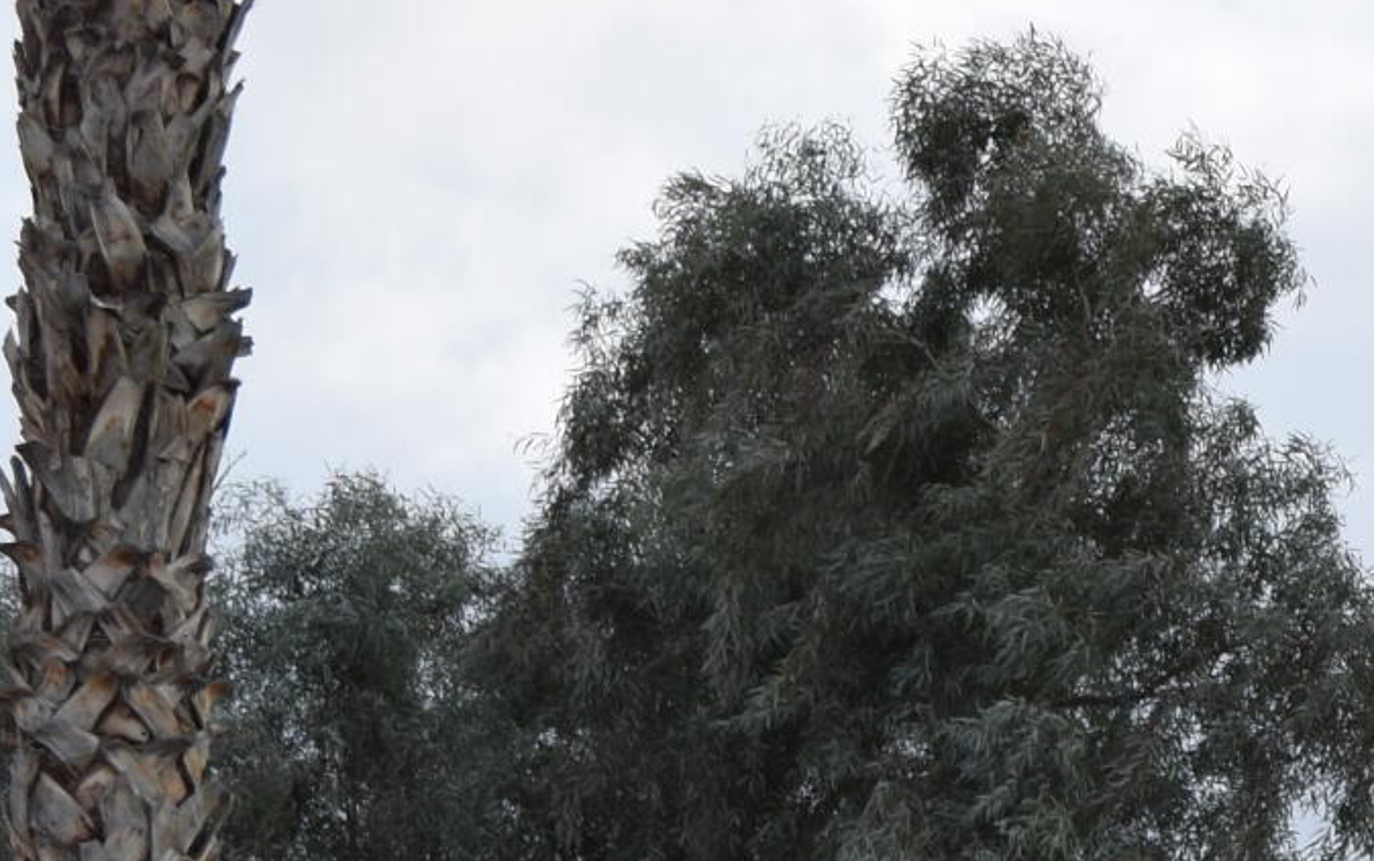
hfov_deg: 9.5
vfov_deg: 6.2
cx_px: 2954
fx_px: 7643
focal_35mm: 204
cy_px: 1826
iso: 100
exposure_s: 1/200
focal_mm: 30
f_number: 11
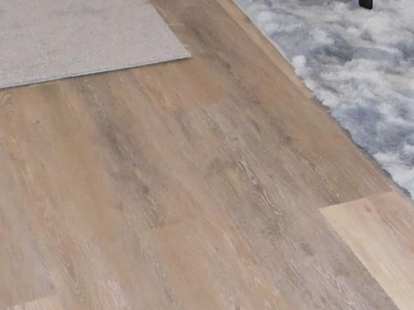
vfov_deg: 15.5
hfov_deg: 19.4
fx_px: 1100
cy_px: -57
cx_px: 564
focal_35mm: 92
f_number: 3
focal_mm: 4
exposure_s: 1/30
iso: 200
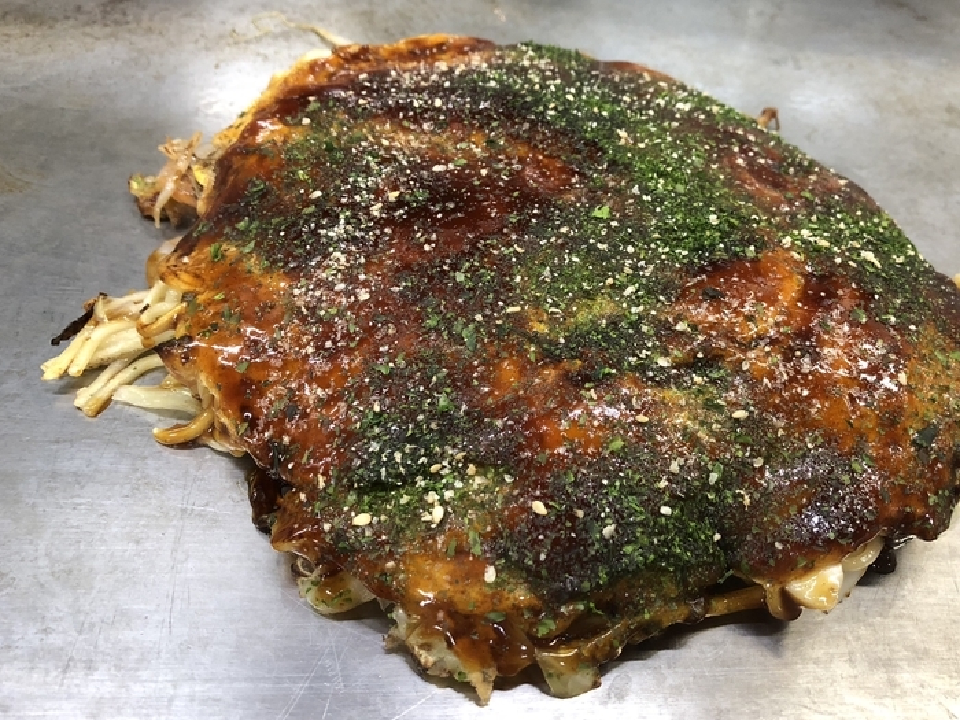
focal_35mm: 32
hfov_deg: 56.6
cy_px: 343
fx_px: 887
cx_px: 543
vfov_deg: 44.1
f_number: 1.8
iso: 64
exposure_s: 1/15
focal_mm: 3.99
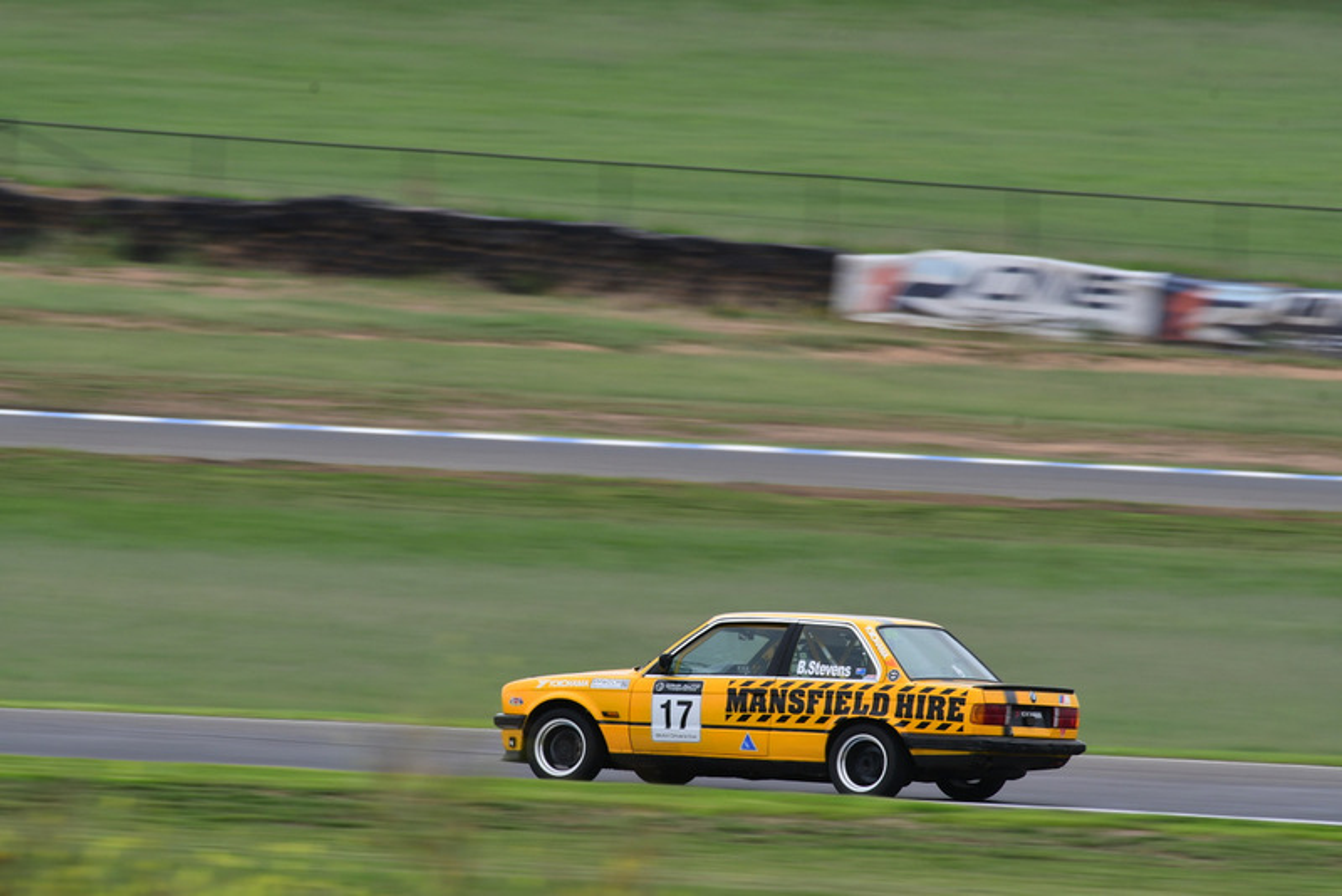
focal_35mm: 750
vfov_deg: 1.8
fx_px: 27967
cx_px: 671
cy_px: 448
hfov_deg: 2.7
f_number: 13
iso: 200
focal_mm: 500
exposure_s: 1/100
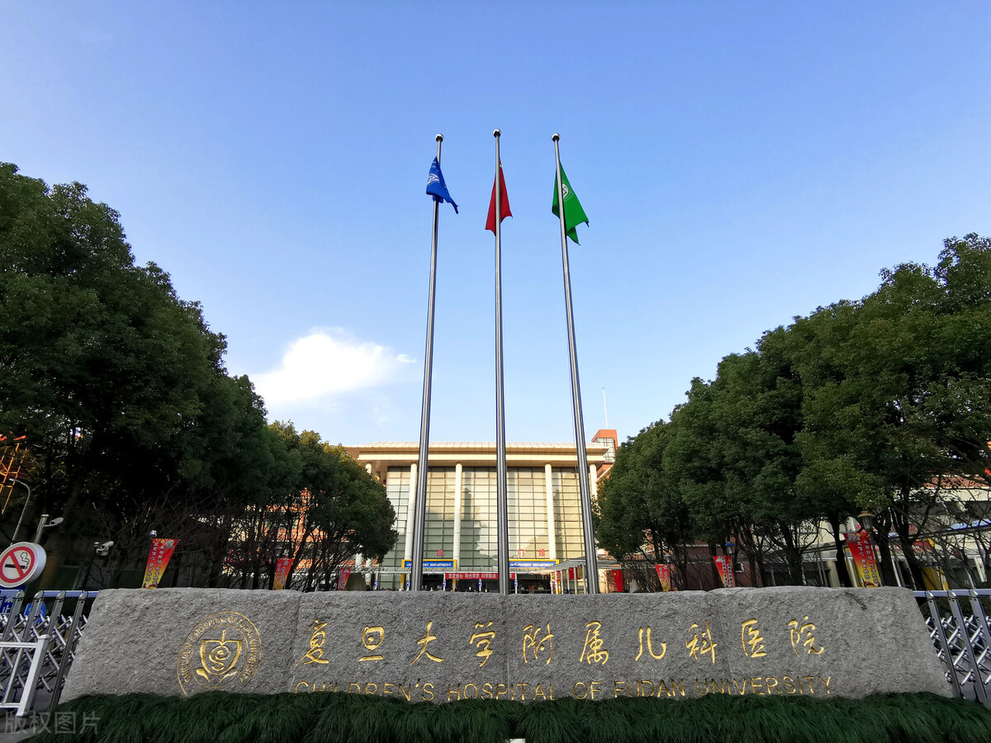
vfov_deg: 74.7
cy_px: 372
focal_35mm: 17
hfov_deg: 91.0
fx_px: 487
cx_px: 496
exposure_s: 1/544
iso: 50
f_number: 2.2
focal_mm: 2.26
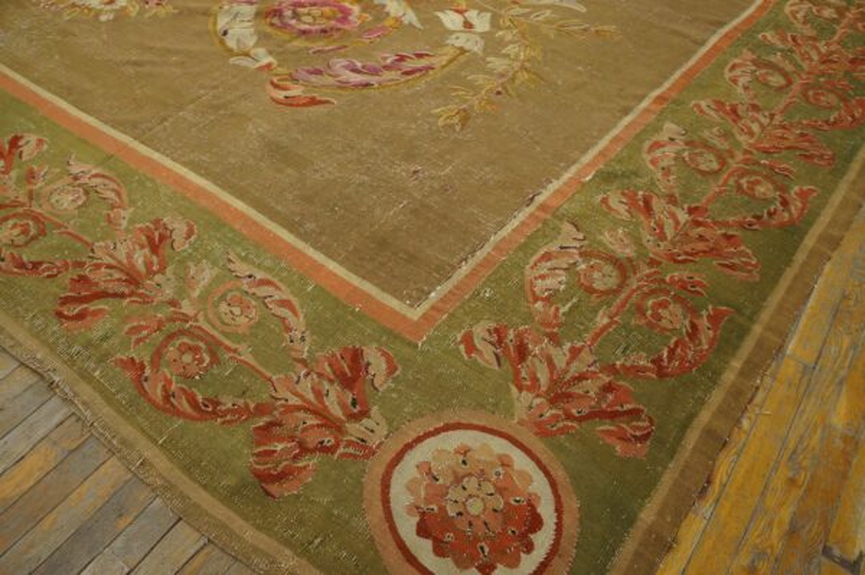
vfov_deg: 47.9
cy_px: 288
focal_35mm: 27
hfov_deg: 67.4
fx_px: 648
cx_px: 432
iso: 1000
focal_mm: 18
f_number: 4
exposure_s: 1/60
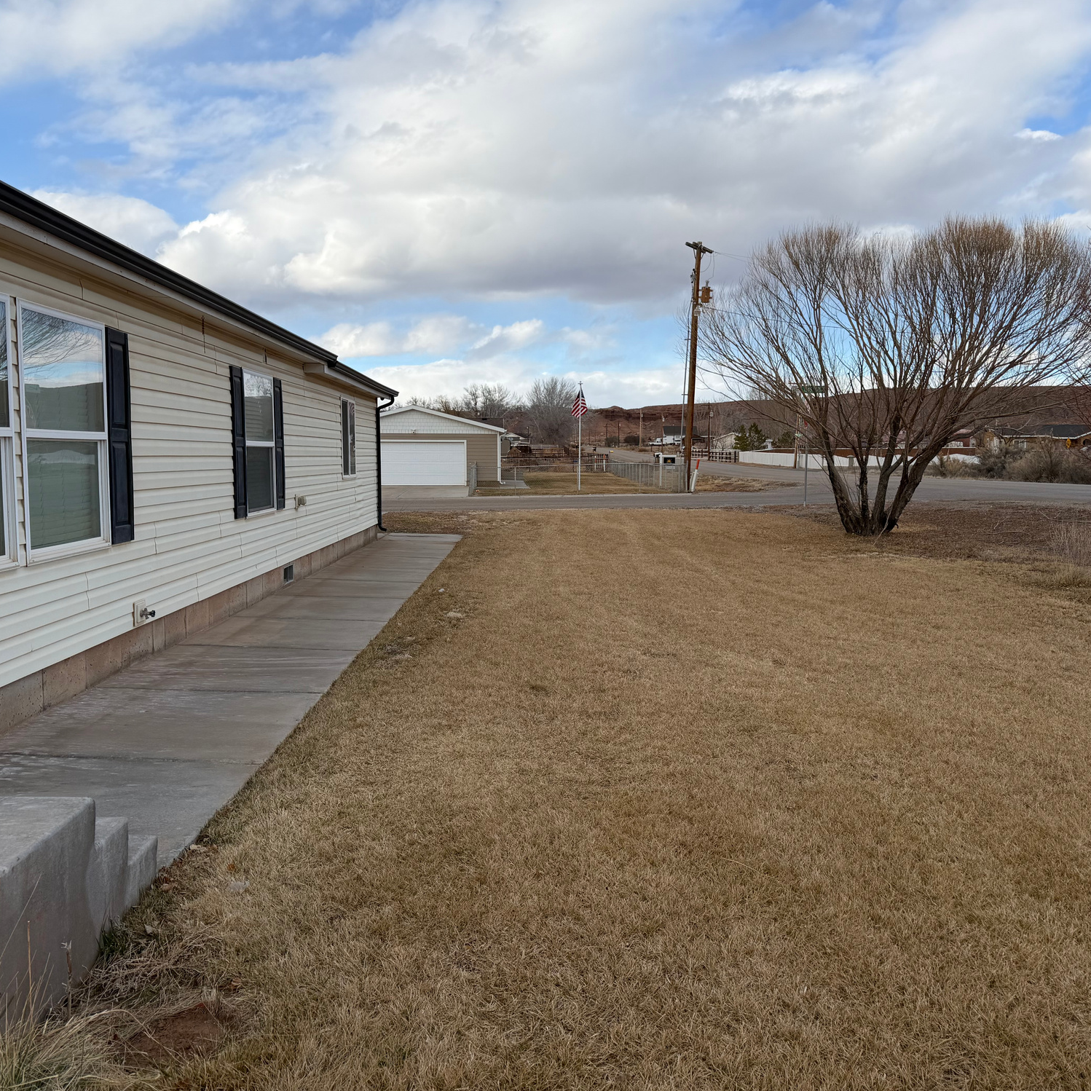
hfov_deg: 55.6
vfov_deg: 55.6
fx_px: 1034
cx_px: 563
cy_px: 533
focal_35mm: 29
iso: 80
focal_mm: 6.76
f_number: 1.78
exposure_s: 1/2611
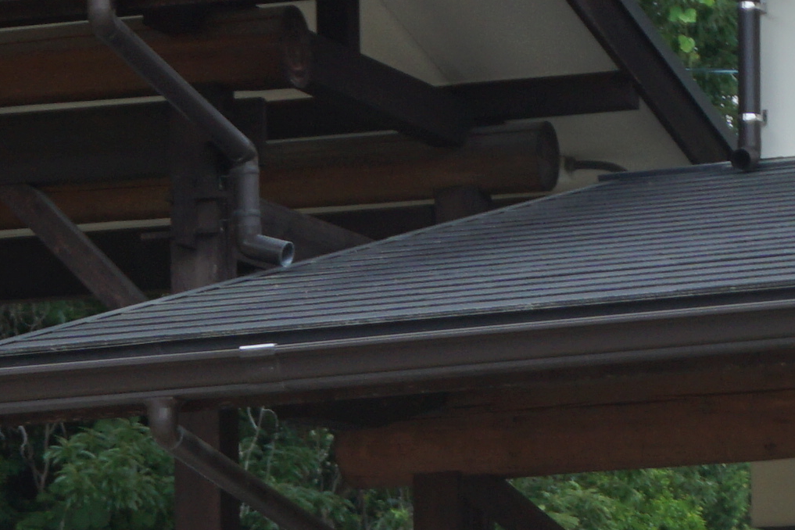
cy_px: 1379
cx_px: 338
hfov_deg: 8.6
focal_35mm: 239
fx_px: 5276
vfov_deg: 5.5
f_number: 6.3
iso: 100
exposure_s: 1/250
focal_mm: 27
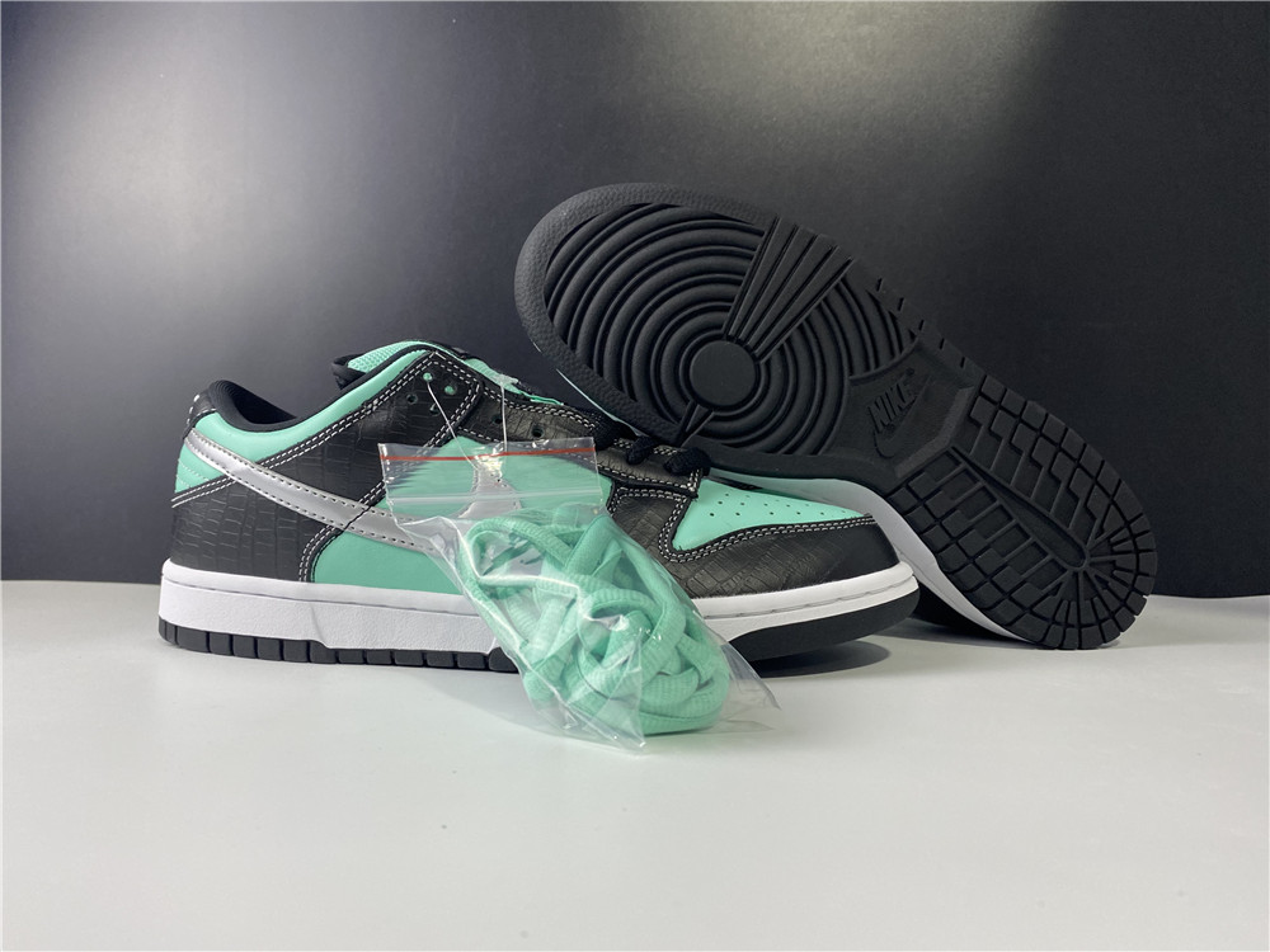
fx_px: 954
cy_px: 476
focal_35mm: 26
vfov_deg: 53.1
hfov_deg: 67.3
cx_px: 635
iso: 125
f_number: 1.8
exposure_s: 1/67
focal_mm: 4.25
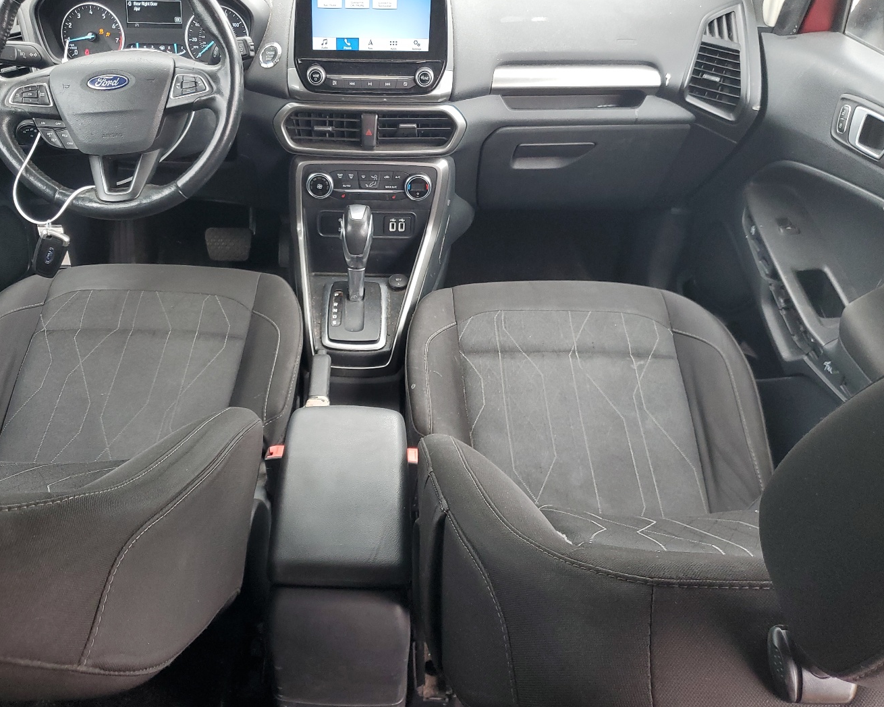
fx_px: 811
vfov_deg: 47.1
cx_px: 364
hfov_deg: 56.8
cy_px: 326
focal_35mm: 31
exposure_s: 1/120
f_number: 1.5
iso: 83
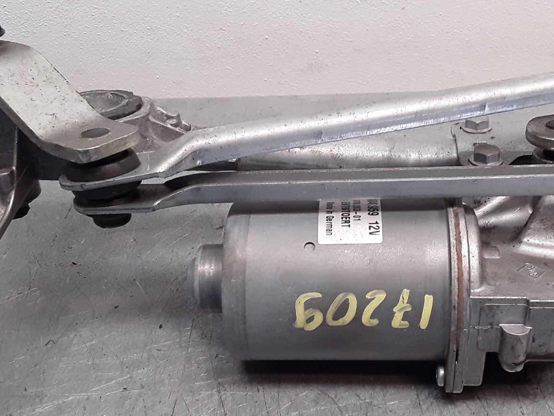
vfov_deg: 29.7
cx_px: 346
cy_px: 232
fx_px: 784
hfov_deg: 38.7
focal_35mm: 49
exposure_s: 1/126
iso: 100
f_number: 1.9
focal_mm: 2.91
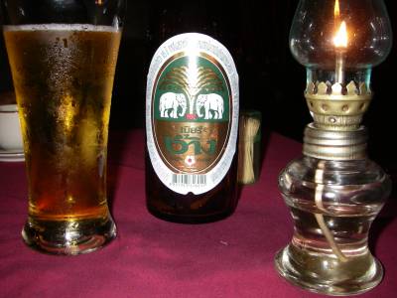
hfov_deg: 49.0
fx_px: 436
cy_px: 149
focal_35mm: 38
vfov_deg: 37.7
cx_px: 198
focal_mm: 6.3
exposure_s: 1/40
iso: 160
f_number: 3.3
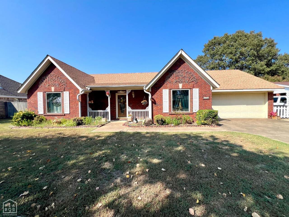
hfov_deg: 106.2
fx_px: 109
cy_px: 108
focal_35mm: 13
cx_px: 144
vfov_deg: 89.9
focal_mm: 1.57
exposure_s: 1/1130
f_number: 1.8
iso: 32
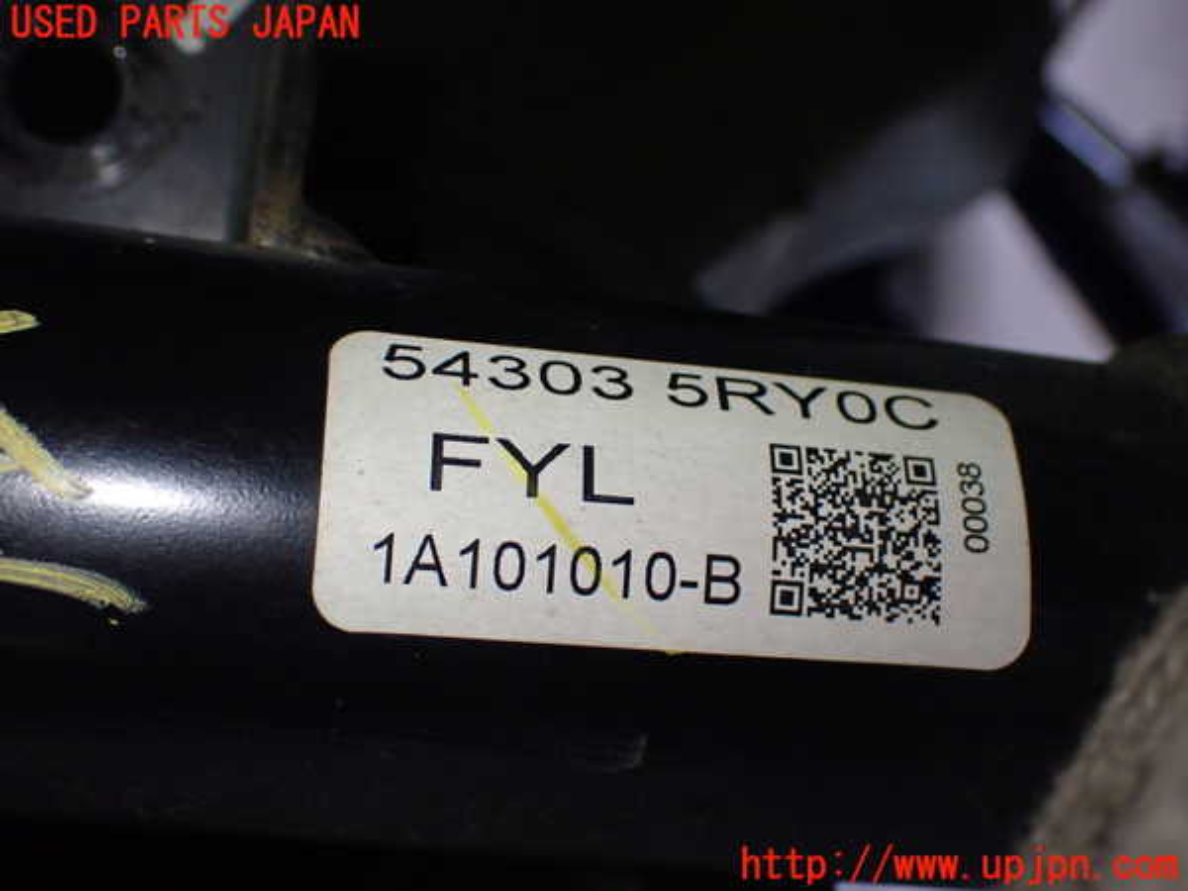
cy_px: 446
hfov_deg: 40.4
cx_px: 594
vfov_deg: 30.9
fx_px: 1613
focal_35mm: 47
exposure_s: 1/200
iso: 640
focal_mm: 8.4
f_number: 3.1
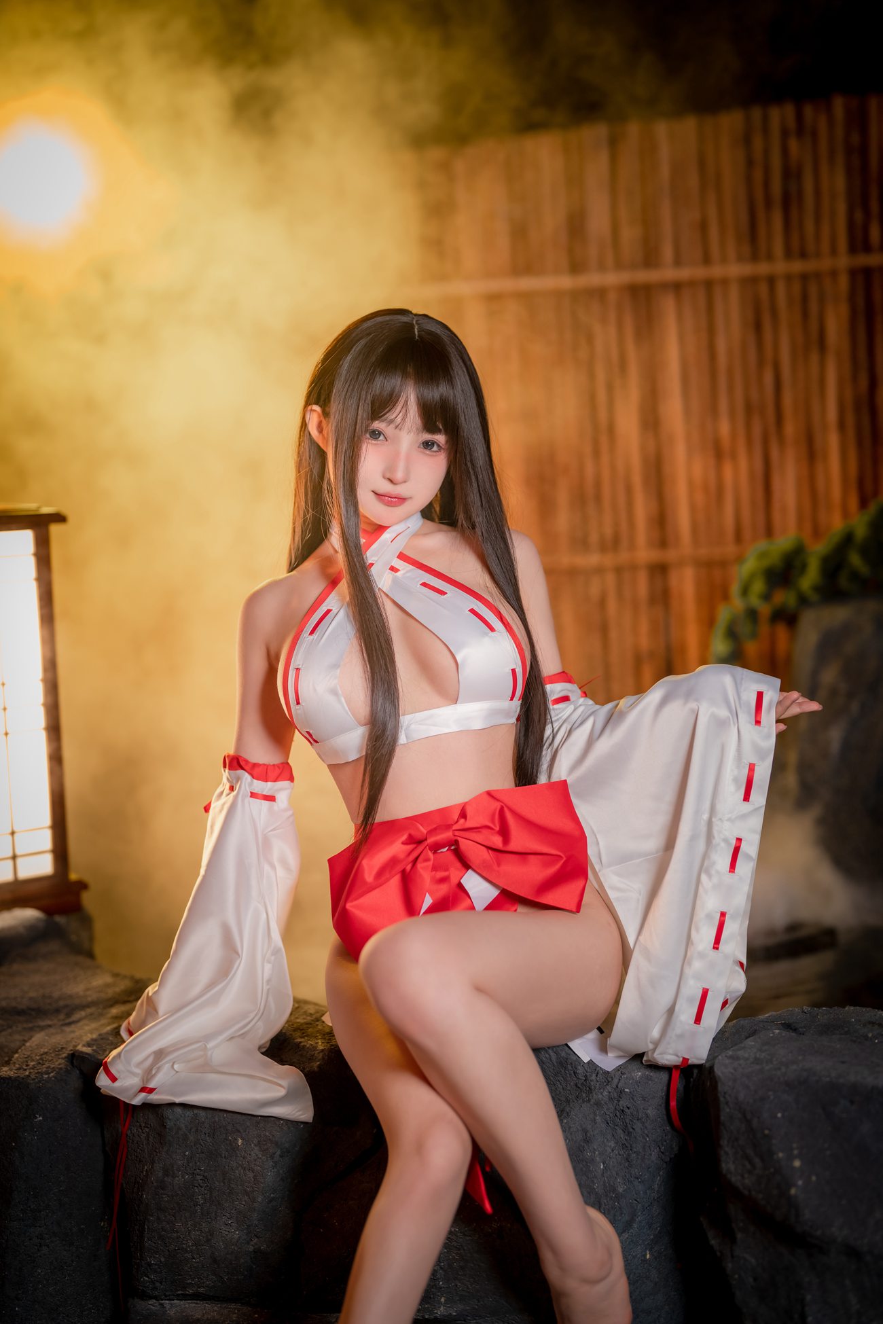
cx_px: 442
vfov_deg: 39.6
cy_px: 662
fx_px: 1839
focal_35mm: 50
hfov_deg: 27.0
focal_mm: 50
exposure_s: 1/80
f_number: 1.6
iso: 640
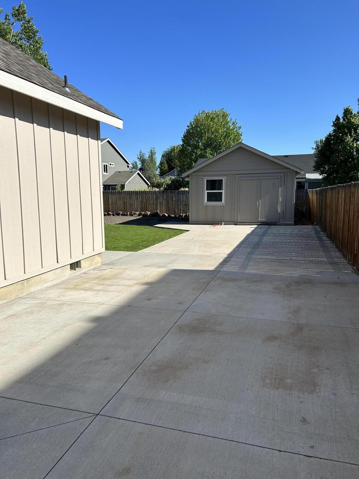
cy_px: 240
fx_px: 360
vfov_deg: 67.3
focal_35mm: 26
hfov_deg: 53.1
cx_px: 180
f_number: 1.5
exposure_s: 1/4115
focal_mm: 5.7
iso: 50
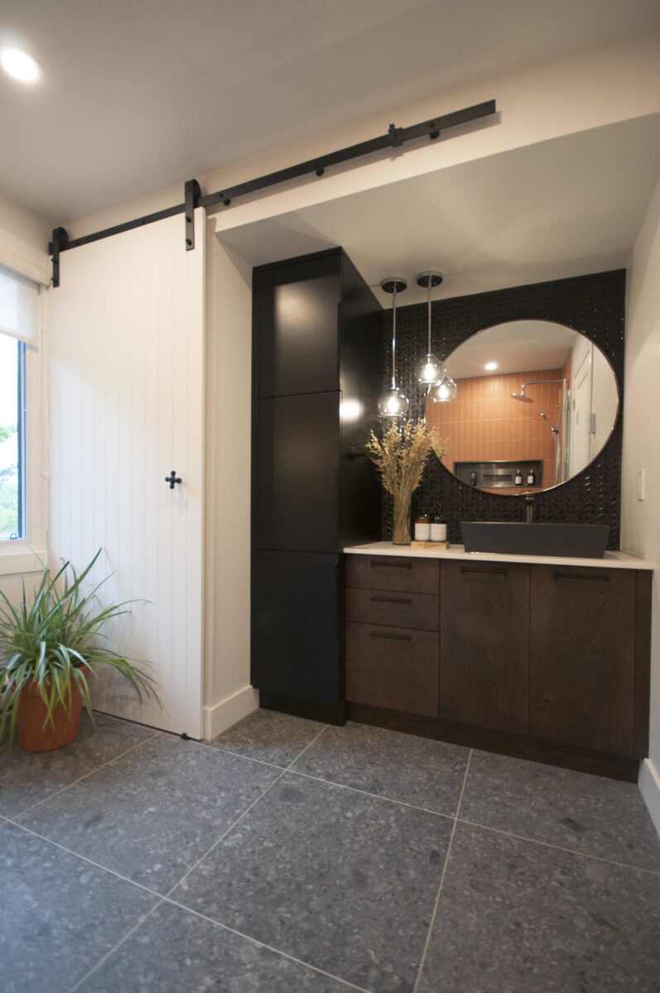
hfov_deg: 77.2
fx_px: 414
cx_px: 330
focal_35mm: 15
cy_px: 496
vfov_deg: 100.5
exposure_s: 1/60
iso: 1250
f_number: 4
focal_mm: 10
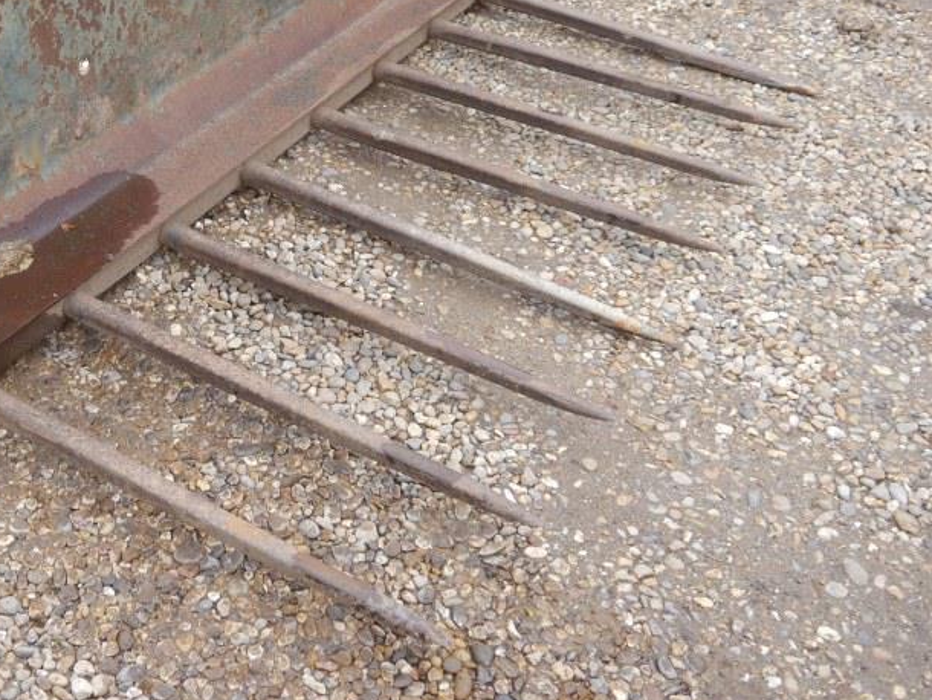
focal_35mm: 47
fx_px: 1266
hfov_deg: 39.3
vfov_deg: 30.3
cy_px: 156
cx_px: 225
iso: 160
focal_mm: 14
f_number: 4
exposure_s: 1/160
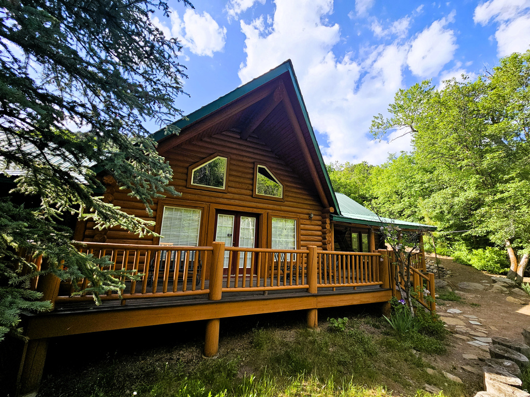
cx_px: 265
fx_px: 199
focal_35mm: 13
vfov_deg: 89.9
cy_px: 198
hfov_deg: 106.2
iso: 64
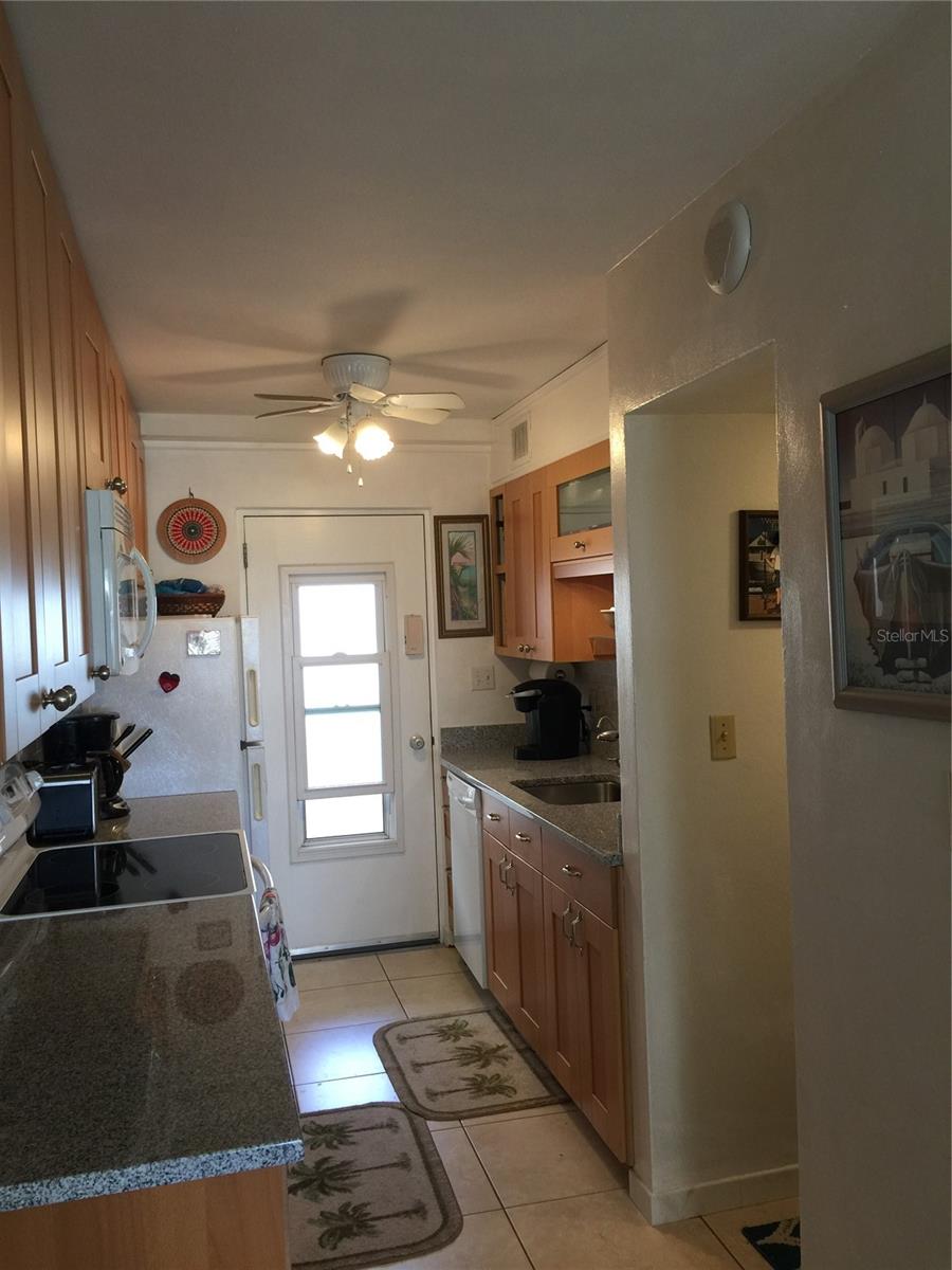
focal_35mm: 29
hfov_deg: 48.2
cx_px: 476
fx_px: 1063
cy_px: 635
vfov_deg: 61.7
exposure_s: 1/30
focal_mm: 4.15
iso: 50
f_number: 2.2
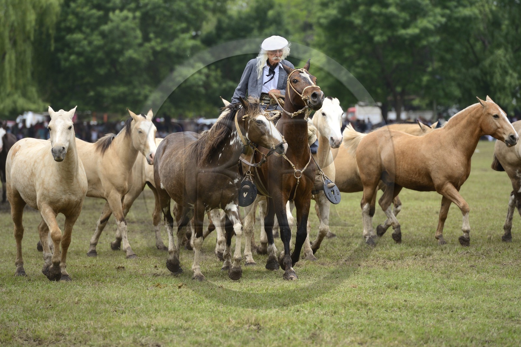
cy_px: 174
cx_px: 260
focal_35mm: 200
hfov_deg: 10.3
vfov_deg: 6.9
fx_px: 2892
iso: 400
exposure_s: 1/640
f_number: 5
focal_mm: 200
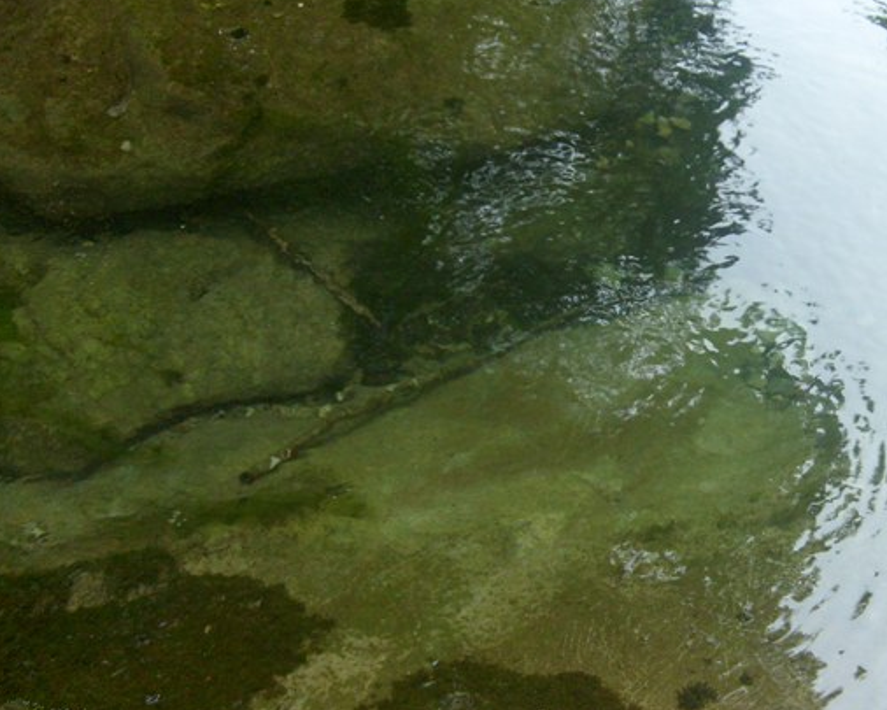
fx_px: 1418
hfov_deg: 33.9
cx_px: 691
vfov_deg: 28.1
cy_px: 345
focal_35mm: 54
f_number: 2.8
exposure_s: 1/45
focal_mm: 5.8
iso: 100
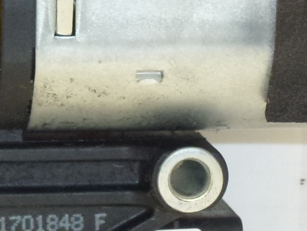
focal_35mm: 219
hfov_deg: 9.0
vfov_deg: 6.8
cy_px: 199
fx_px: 1943
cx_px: -36
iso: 400
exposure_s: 1/100
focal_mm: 10.1
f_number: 4.4
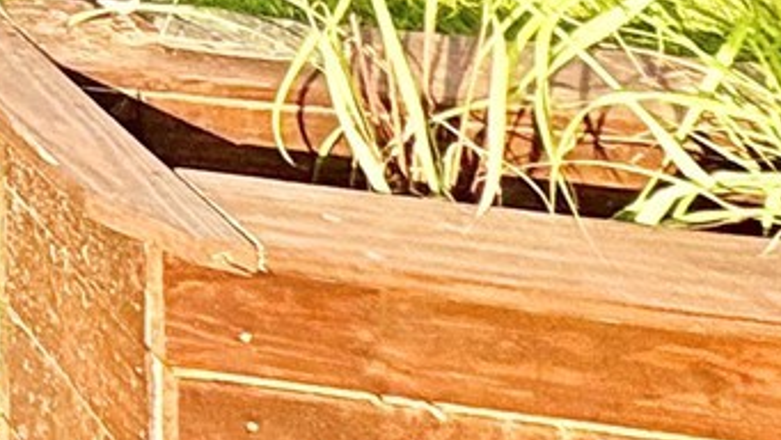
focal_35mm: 86
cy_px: -807
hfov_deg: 12.9
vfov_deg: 10.6
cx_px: -1354
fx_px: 1781
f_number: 2.2
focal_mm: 2.22
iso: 64
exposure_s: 1/1063
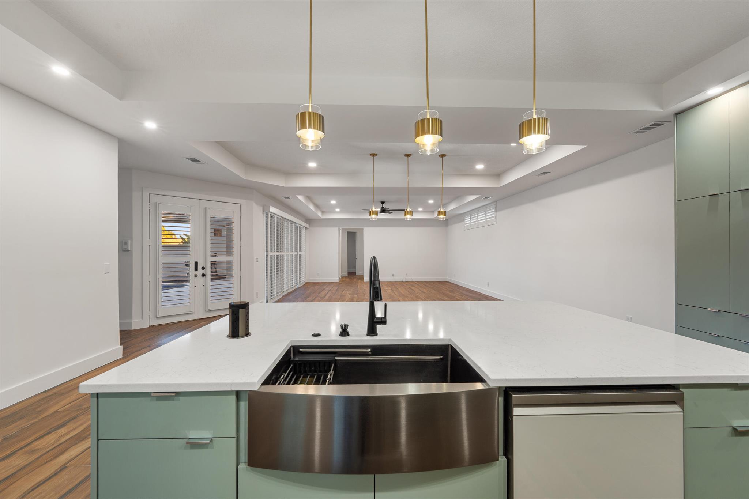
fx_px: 291
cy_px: 250
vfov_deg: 81.2
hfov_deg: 104.3
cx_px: 374
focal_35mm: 14
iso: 250
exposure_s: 1/5
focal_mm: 14
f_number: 9
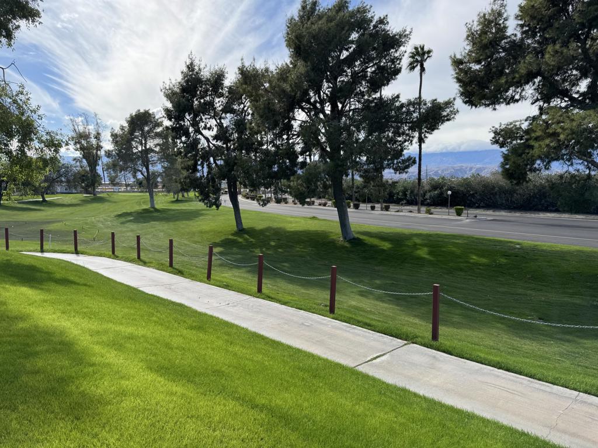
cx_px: 299
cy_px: 224
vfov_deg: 56.8
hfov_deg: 71.6
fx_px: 415
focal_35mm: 24
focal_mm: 6.76
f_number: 1.78
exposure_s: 1/2604
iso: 80
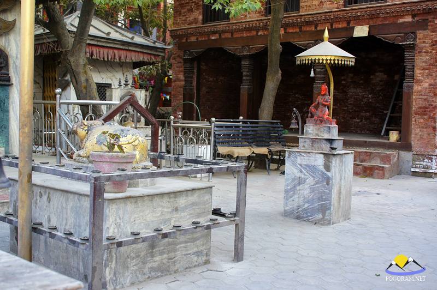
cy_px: 145
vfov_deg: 31.8
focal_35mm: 42
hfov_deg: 46.4
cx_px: 218
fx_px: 509
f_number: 4.5
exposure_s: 1/50
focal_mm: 28
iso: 400
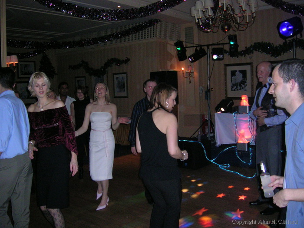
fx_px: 307
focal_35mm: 35
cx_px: 152
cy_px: 114
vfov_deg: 40.7
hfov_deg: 52.6
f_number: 2.8
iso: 200
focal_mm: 5.4
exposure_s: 1/60
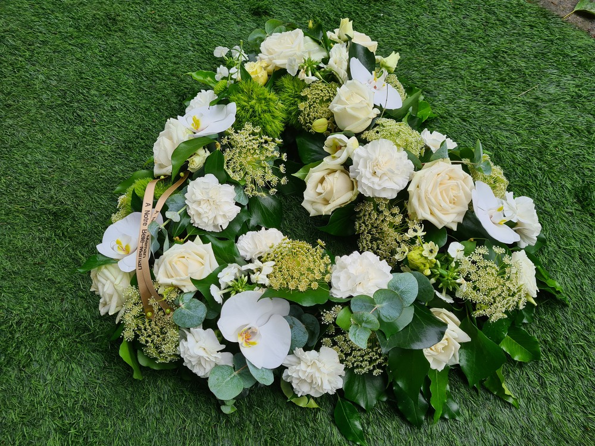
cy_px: 223
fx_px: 447
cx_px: 298
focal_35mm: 26
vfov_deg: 53.1
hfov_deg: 67.3
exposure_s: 1/570
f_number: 1.8
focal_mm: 5.4
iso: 50
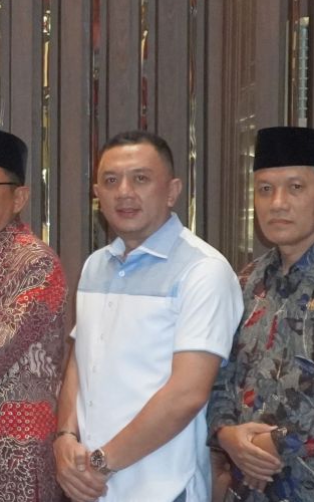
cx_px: -292
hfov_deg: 9.2
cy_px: 215
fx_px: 1846
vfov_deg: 15.5
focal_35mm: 135
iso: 3200
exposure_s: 1/160
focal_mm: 23
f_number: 4
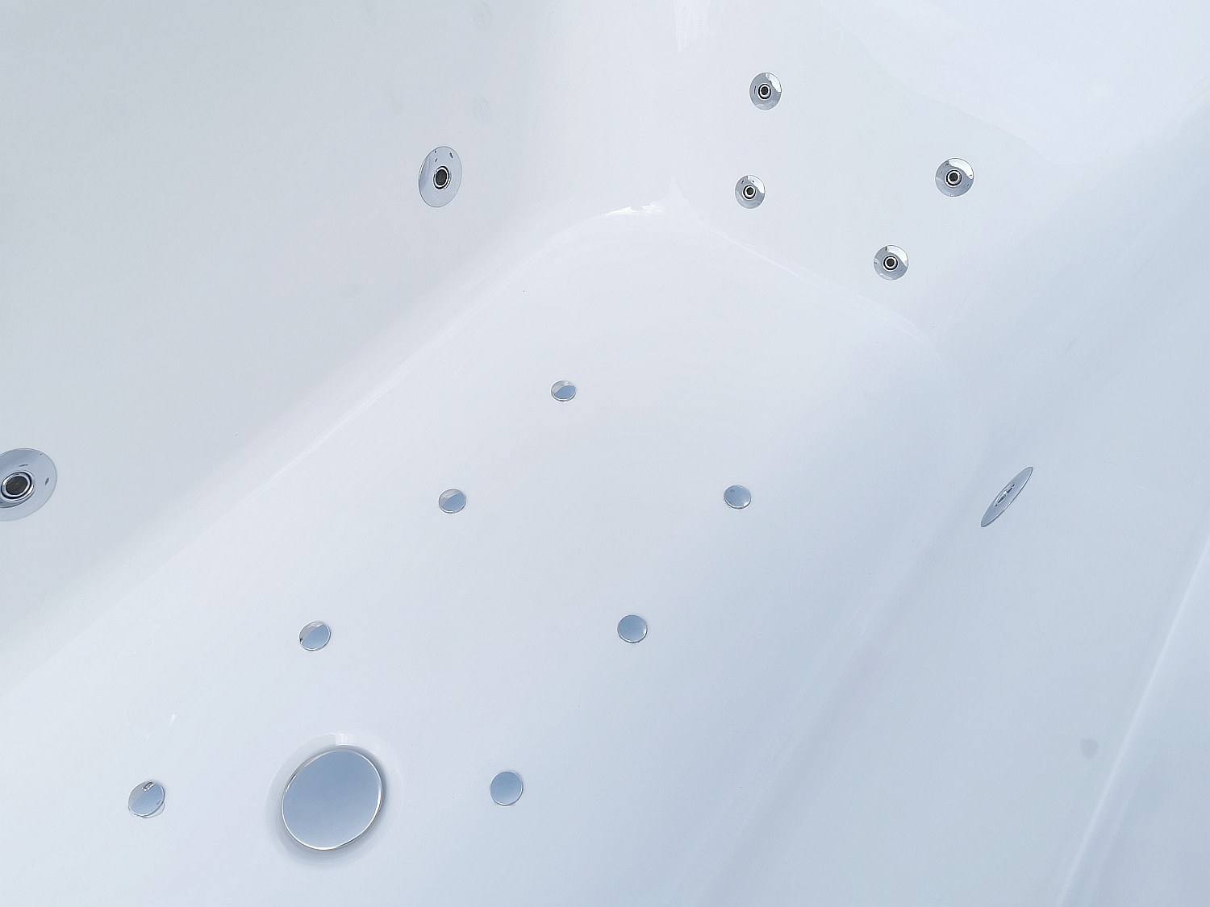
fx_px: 944
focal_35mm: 27
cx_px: 605
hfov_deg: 65.3
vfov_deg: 51.4
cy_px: 454
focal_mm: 5.56
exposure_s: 1/1256
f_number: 1.6
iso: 50
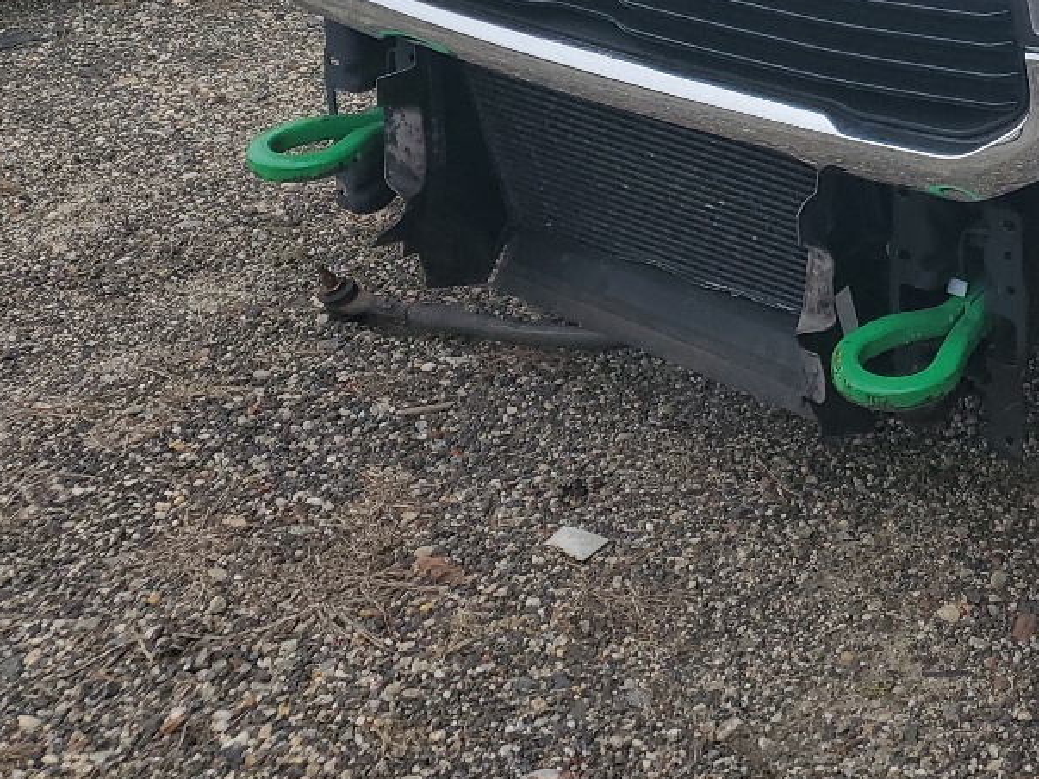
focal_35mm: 69
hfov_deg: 26.0
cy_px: -114
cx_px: 1149
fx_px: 2071
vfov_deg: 20.2
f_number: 1.5
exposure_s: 1/556
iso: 50
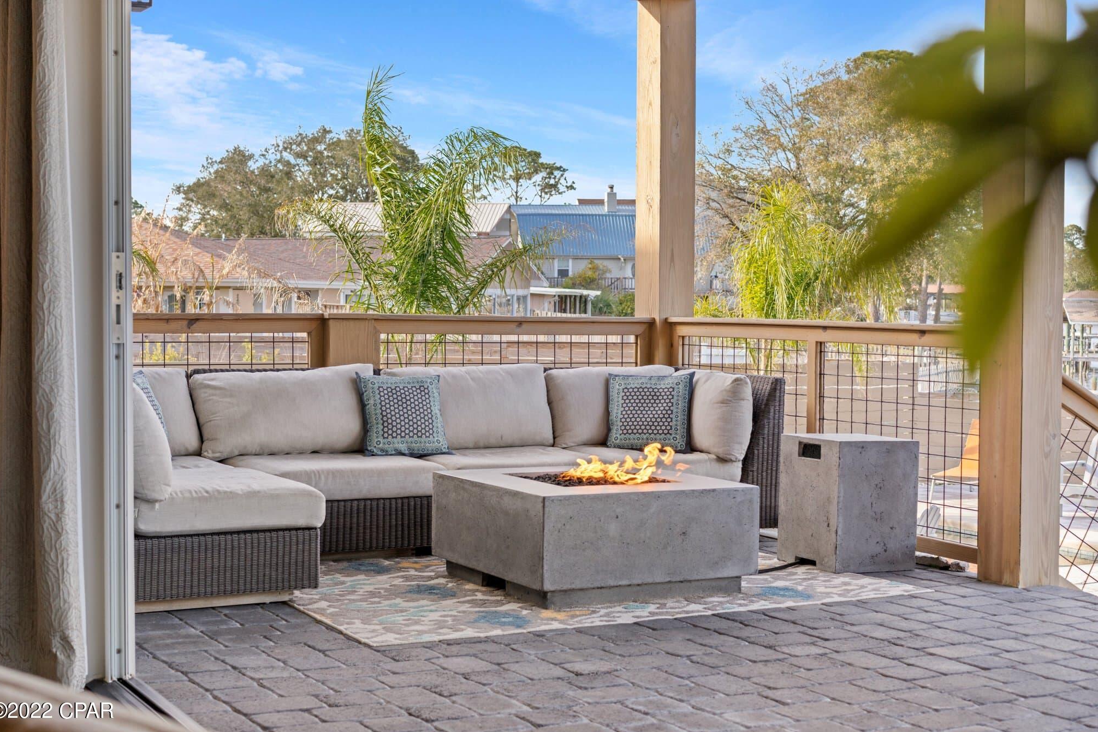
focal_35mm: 56
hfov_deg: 35.6
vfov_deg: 24.2
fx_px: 1708
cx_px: 548
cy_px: 372
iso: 400
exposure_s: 1/250
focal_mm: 55
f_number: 5.6
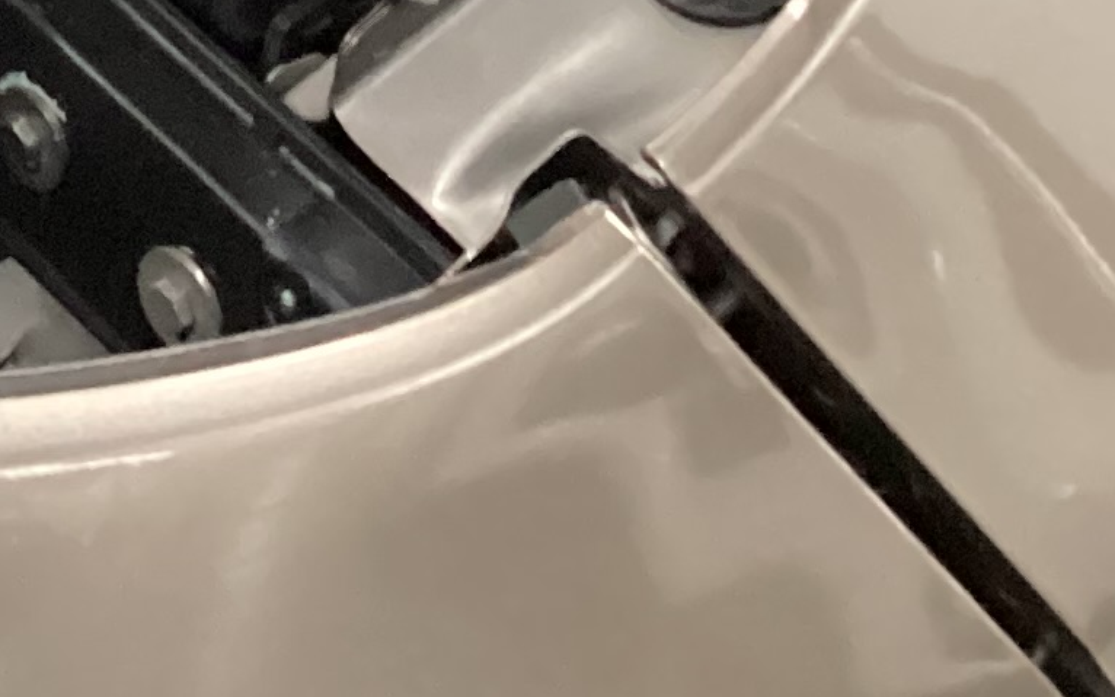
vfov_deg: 8.6
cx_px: -594
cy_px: -891
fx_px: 4255
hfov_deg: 13.9
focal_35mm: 140
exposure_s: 1/30
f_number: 2.4
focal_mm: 3.3
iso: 640
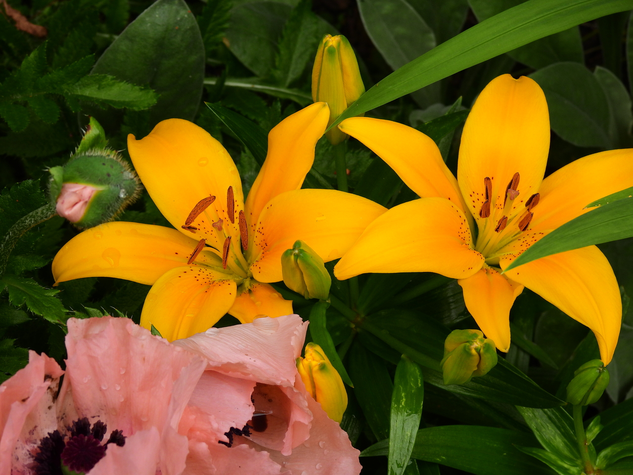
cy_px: 238
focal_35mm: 135
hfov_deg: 14.6
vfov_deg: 11.0
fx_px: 2469
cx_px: 316
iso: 100
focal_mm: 24.1
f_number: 4
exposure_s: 1/250
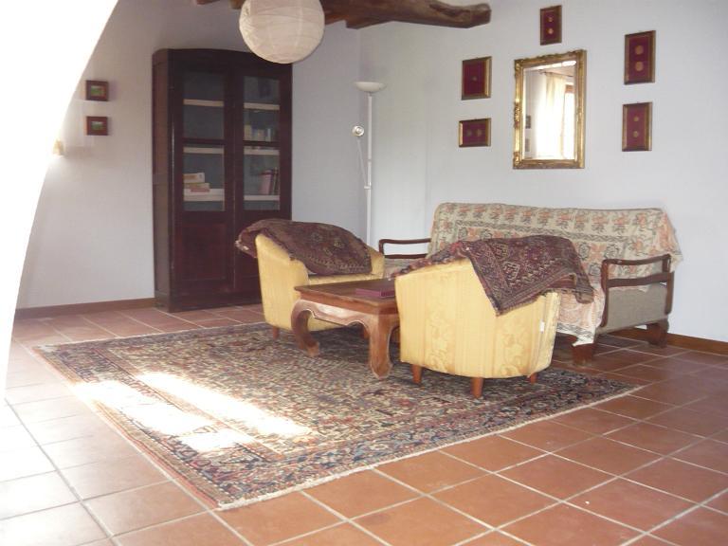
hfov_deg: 55.4
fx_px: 694
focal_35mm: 33
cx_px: 364
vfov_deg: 42.9
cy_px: 273
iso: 500
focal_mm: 5.5
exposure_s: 1/30
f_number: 2.8
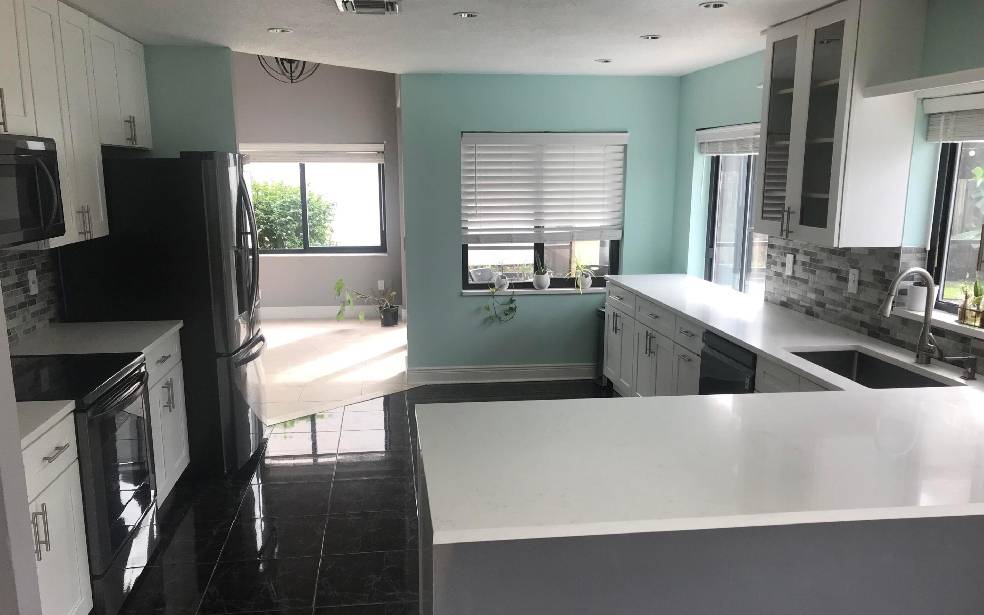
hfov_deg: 62.9
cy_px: 346
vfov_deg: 41.8
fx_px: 805
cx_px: 491
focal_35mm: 30
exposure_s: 1/120
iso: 32
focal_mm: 3.99
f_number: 1.8
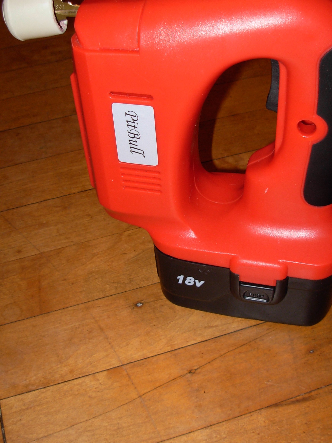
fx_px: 639
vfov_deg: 38.2
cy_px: 202
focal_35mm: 50
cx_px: 182
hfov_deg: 29.1
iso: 79
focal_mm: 6.3
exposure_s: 1/22.6
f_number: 2.9
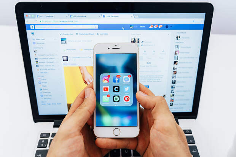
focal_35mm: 30
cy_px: 78
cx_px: 118
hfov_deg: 61.9
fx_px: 197
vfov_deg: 43.6
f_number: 4.5
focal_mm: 30
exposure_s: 1/15
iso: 125
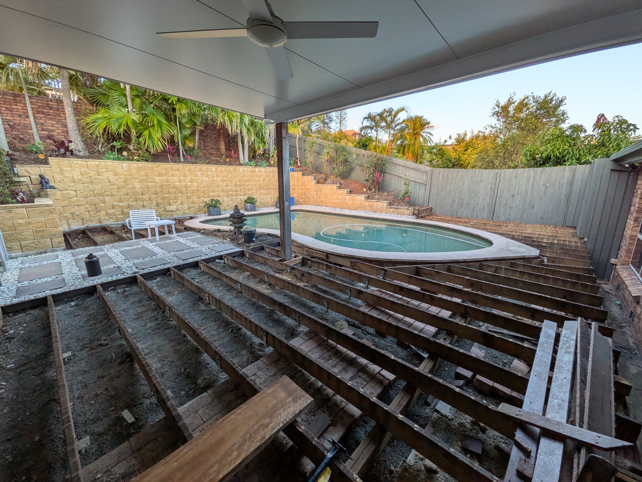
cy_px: 241
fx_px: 260
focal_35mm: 14
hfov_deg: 102.1
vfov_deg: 85.7
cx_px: 321
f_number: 2.2
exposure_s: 1/184
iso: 43
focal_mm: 1.85
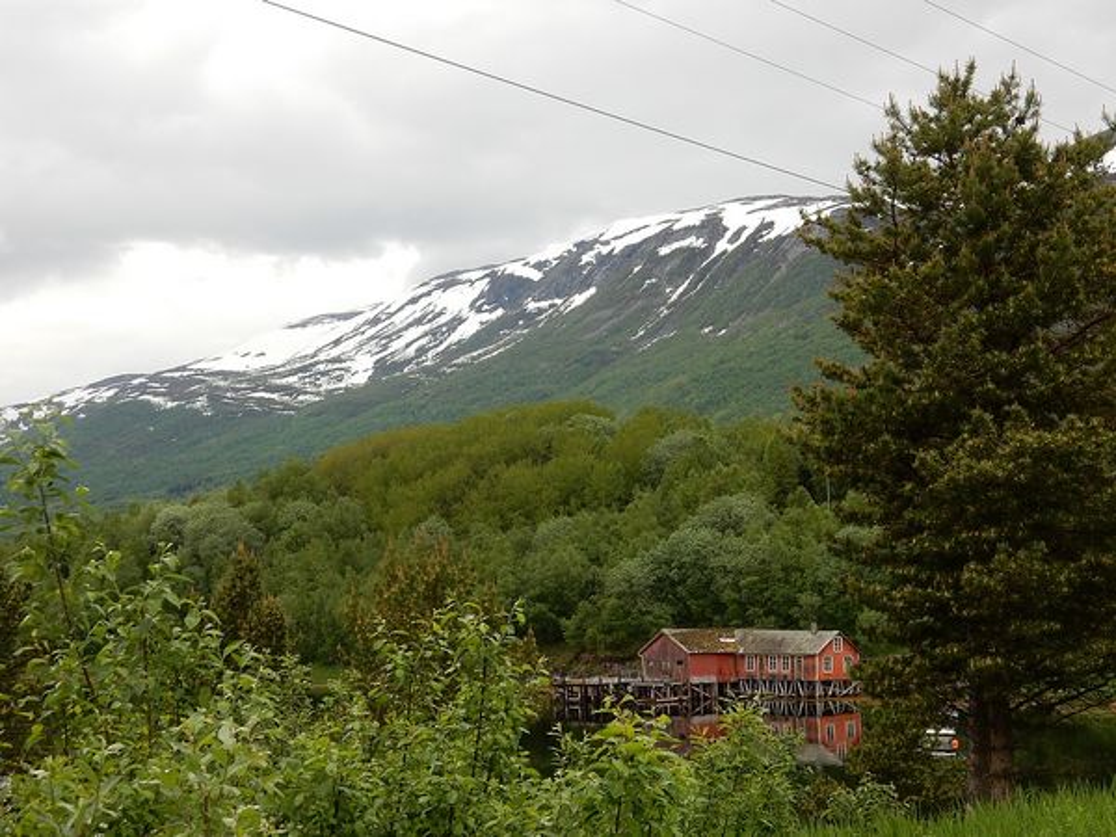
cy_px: 418
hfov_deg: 27.4
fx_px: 2289
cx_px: 558
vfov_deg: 20.7
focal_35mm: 71
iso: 125
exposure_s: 1/200
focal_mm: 12.6
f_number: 4.8
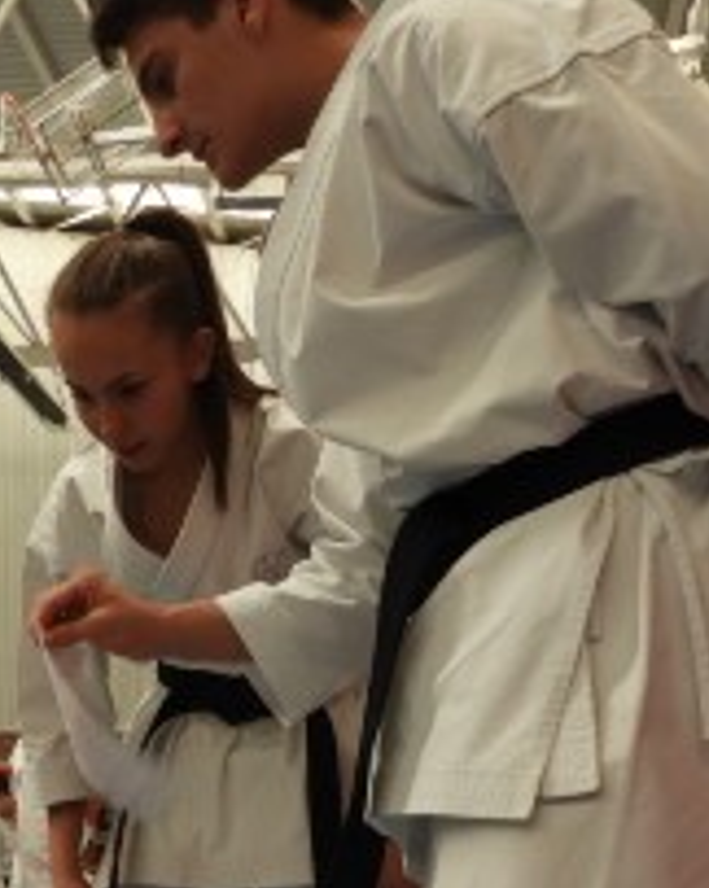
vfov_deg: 25.0
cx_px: 263
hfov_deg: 20.6
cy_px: 792
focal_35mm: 74
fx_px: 1944
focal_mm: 4.3
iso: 100
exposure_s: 1/50
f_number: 3.3
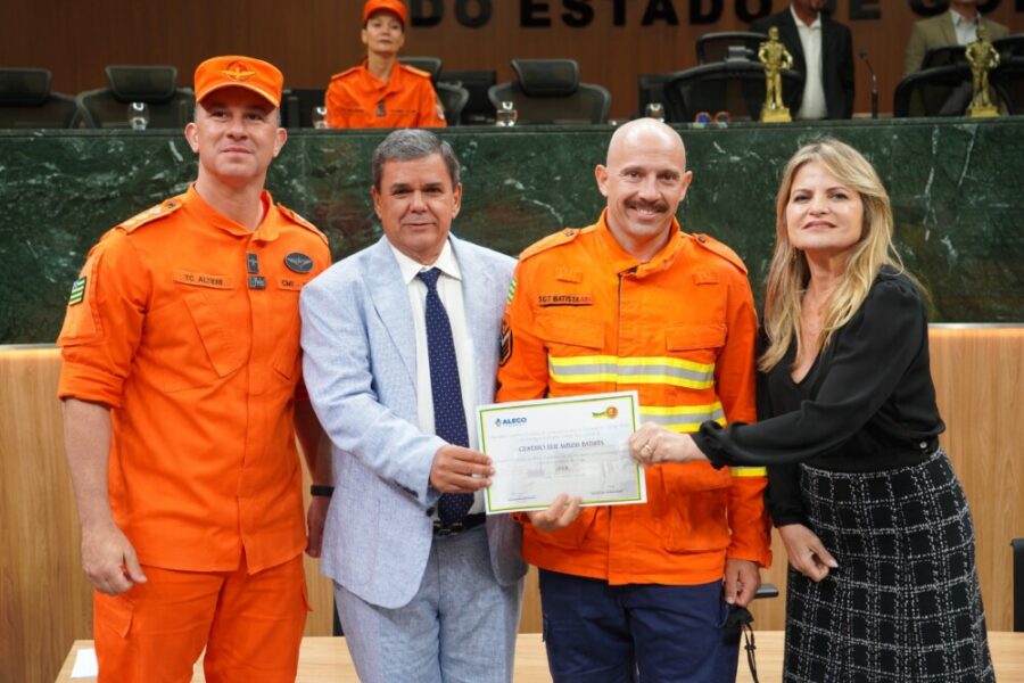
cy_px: 342
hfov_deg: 41.9
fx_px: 1337
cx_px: 512
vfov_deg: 28.6
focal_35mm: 47
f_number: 5
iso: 1000
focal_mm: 47
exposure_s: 1/160
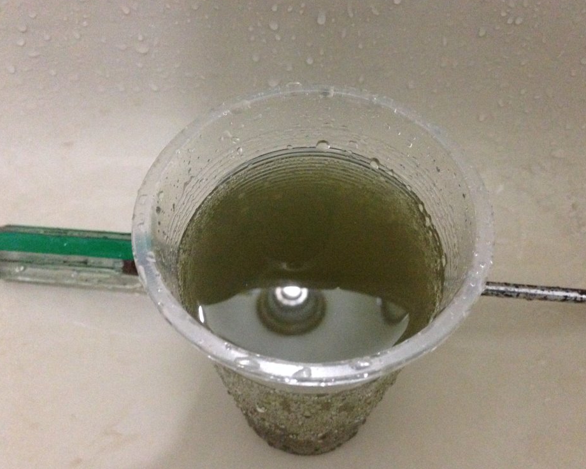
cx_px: 306
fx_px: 607
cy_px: 235
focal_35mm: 35
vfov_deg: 42.2
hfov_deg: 51.5
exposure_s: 1/15
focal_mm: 4.12
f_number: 2.4
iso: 800
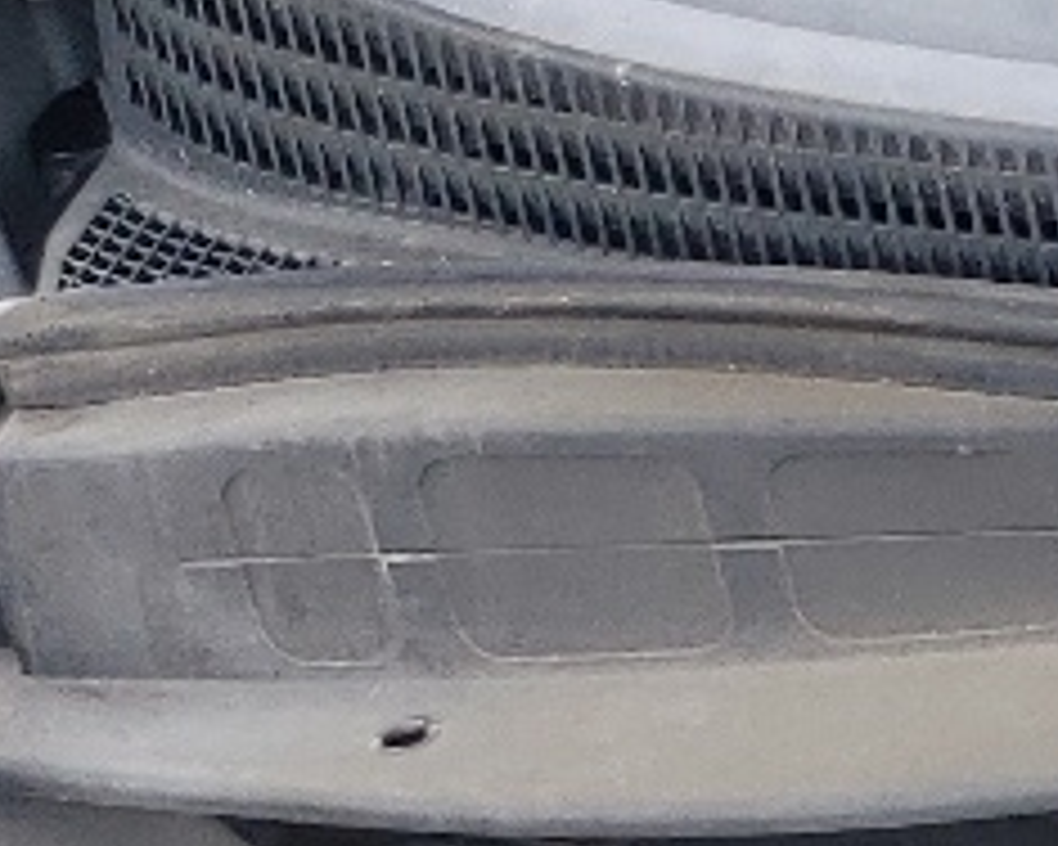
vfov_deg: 8.6
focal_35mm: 173
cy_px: 1575
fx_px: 5417
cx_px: 3070
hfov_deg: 9.2
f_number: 1.5
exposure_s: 1/256
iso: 50
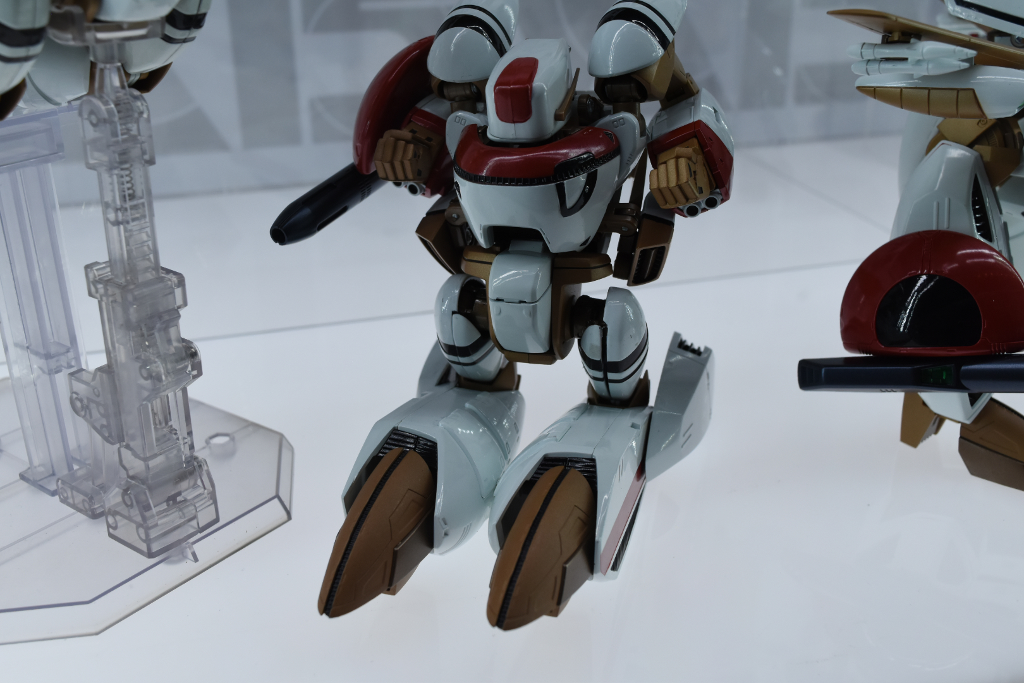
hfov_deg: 49.6
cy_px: 342
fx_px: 1109
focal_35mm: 39
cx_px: 512
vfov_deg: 34.2
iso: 640
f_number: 8
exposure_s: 1/400
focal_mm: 26
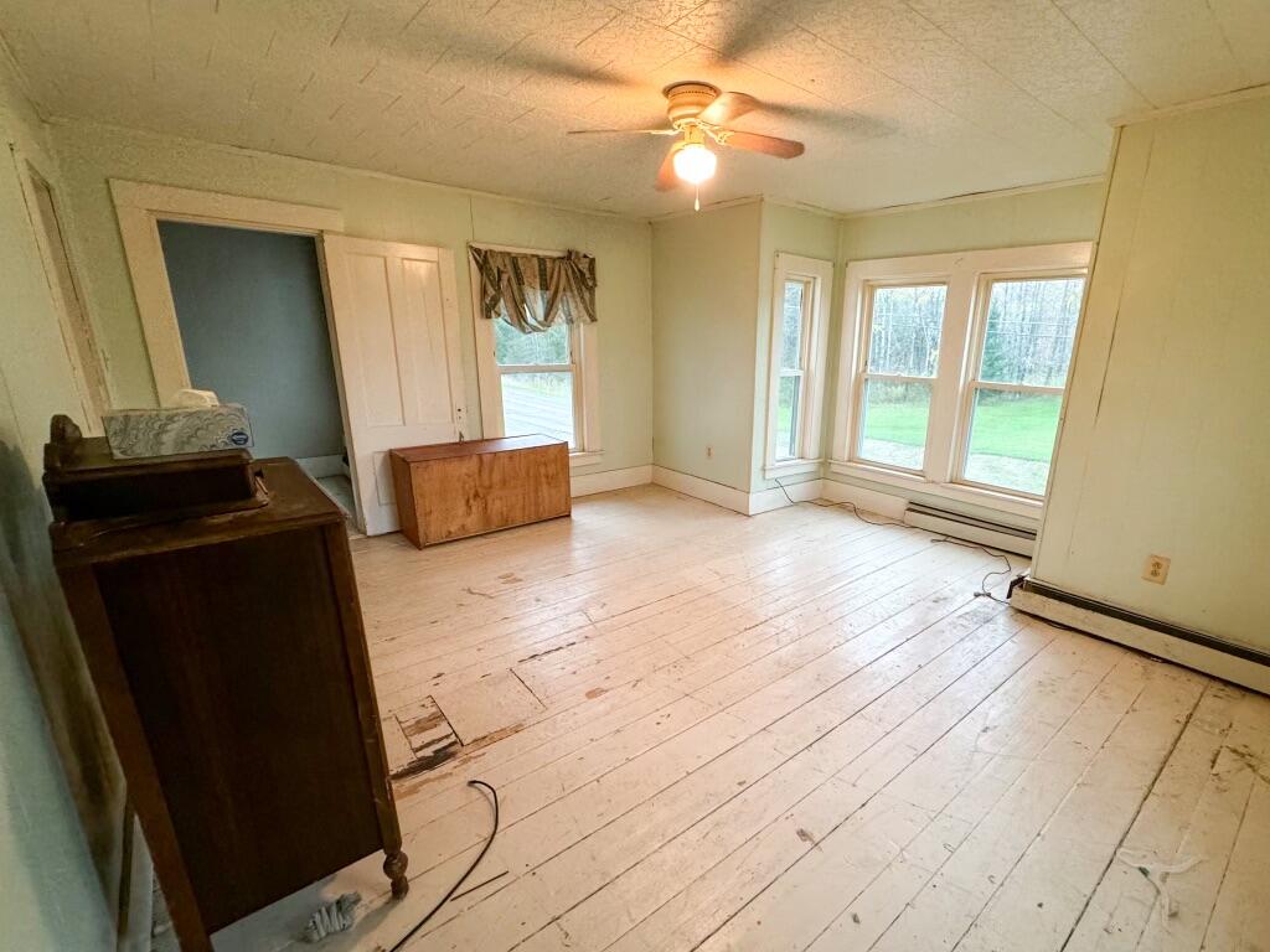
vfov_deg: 85.7
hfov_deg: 102.1
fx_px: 514
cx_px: 635
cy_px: 476
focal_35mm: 14
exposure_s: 1/60
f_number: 2.2
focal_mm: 2.22
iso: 640
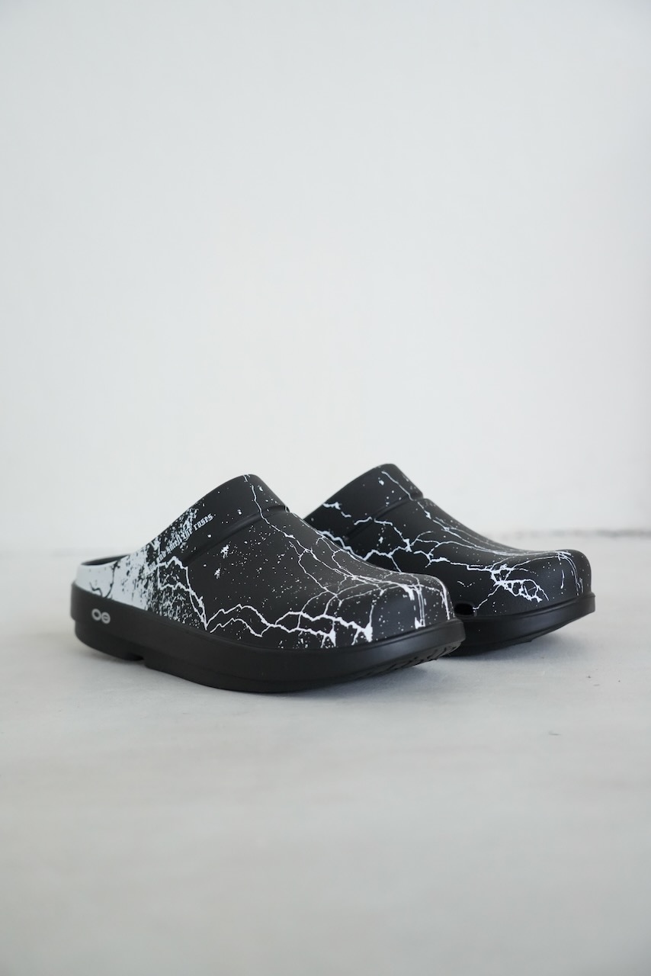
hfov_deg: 23.4
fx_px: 1572
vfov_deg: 34.5
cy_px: 488
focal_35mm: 58
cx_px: 326
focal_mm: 58
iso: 4000
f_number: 4
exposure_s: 1/400
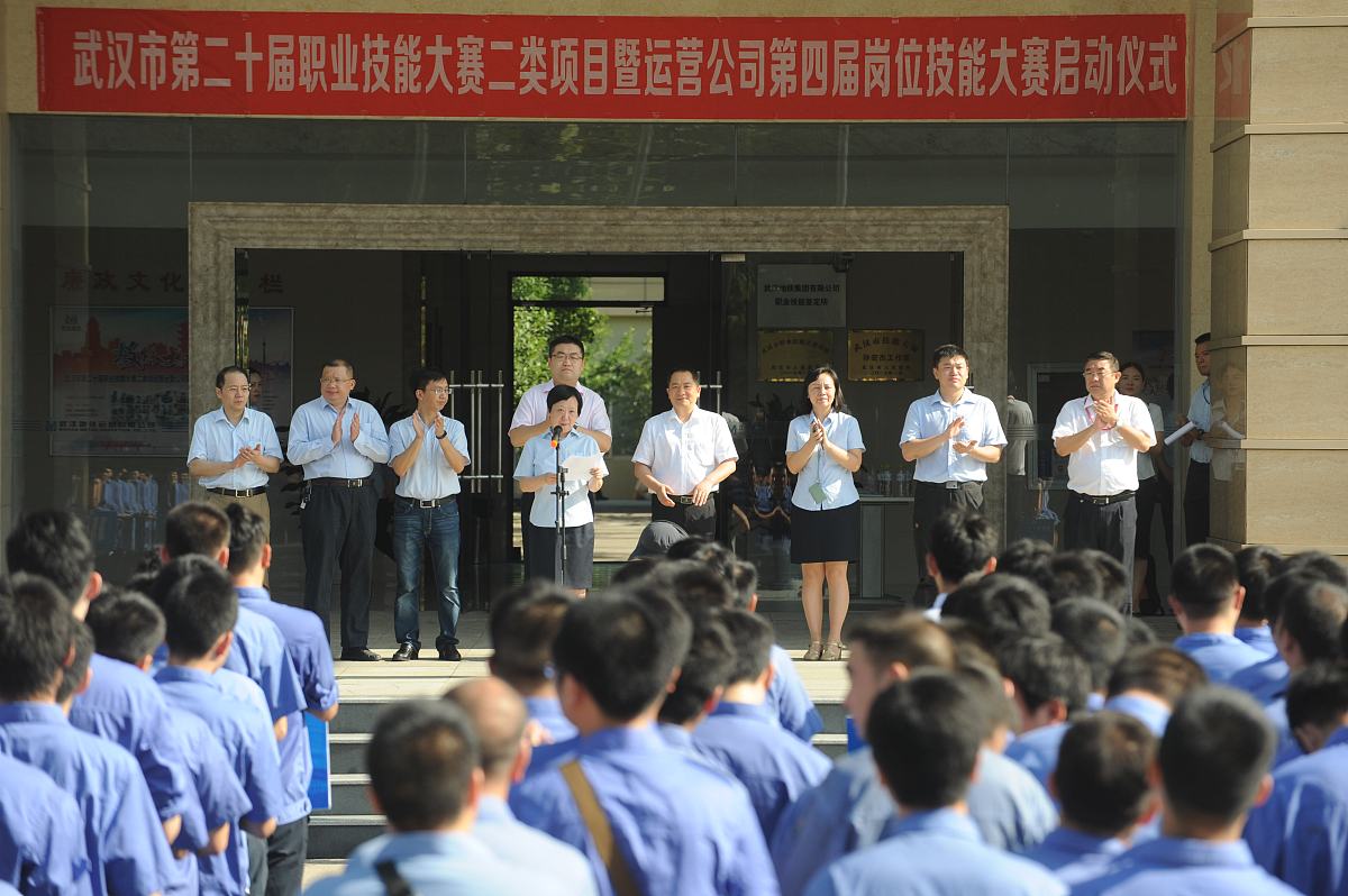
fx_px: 6360
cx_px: 674
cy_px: 448
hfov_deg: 12.1
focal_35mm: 170
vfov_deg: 8.1
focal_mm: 170
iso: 320
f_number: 6.3
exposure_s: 1/400
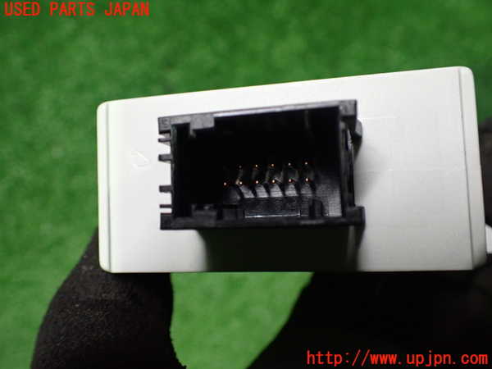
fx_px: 426
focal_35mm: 30
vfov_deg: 46.8
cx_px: 246
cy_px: 184
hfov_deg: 60.0
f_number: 2.3
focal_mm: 5.4
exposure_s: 1/80
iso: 800
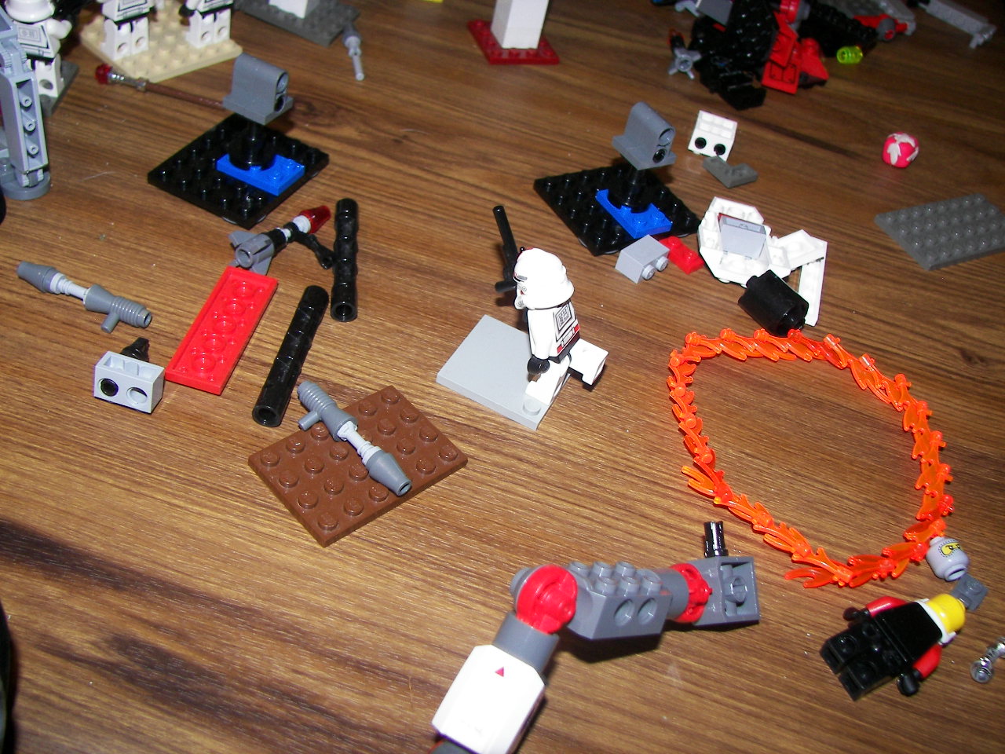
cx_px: 502
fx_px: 1045
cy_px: 377
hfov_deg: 51.4
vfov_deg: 39.7
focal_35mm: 36
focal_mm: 6
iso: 100
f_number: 2.8
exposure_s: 1/30
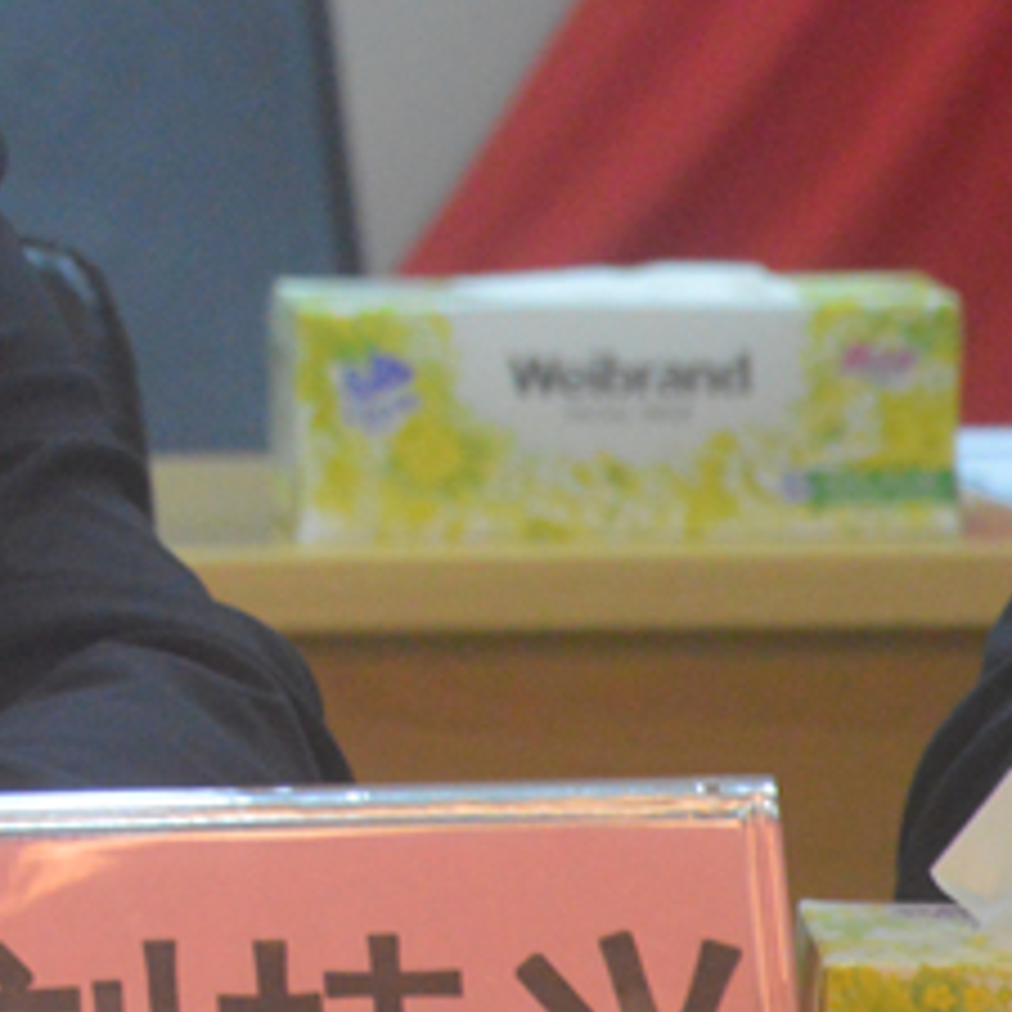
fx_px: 17719
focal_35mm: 536
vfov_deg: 3.3
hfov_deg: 3.3
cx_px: -747
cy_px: 76
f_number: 5.6
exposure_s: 1/60
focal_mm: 105
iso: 2200
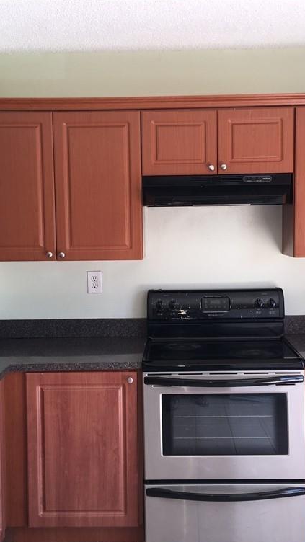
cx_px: 161
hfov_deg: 27.7
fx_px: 618
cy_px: 275
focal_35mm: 43
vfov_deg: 47.4
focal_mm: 4.15
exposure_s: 1/93
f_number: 2.2
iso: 25
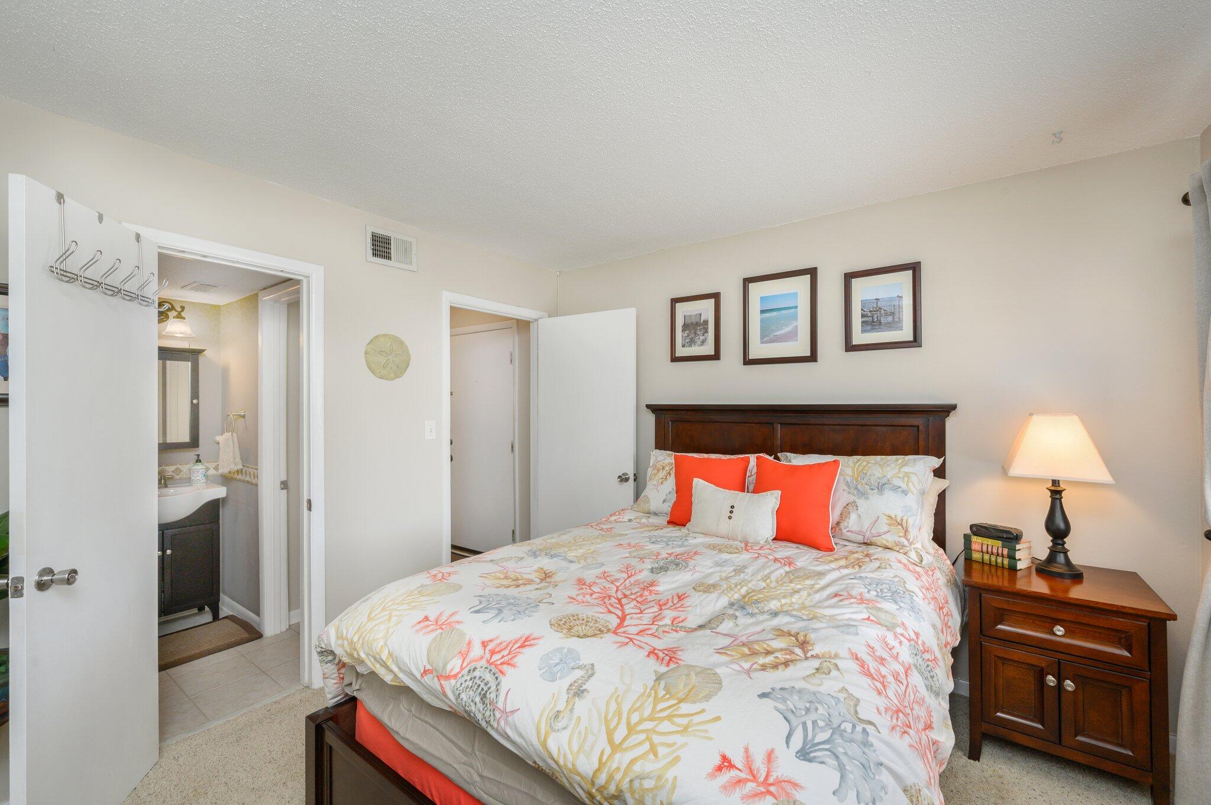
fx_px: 504
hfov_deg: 100.4
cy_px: 402
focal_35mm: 15
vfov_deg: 77.2
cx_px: 606
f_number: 9
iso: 250
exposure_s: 1/30
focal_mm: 15
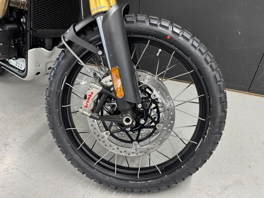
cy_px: 99
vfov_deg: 56.8
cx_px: 132
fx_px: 183
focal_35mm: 24
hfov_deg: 71.6
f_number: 1.78
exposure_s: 1/50
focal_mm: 6.76
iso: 250
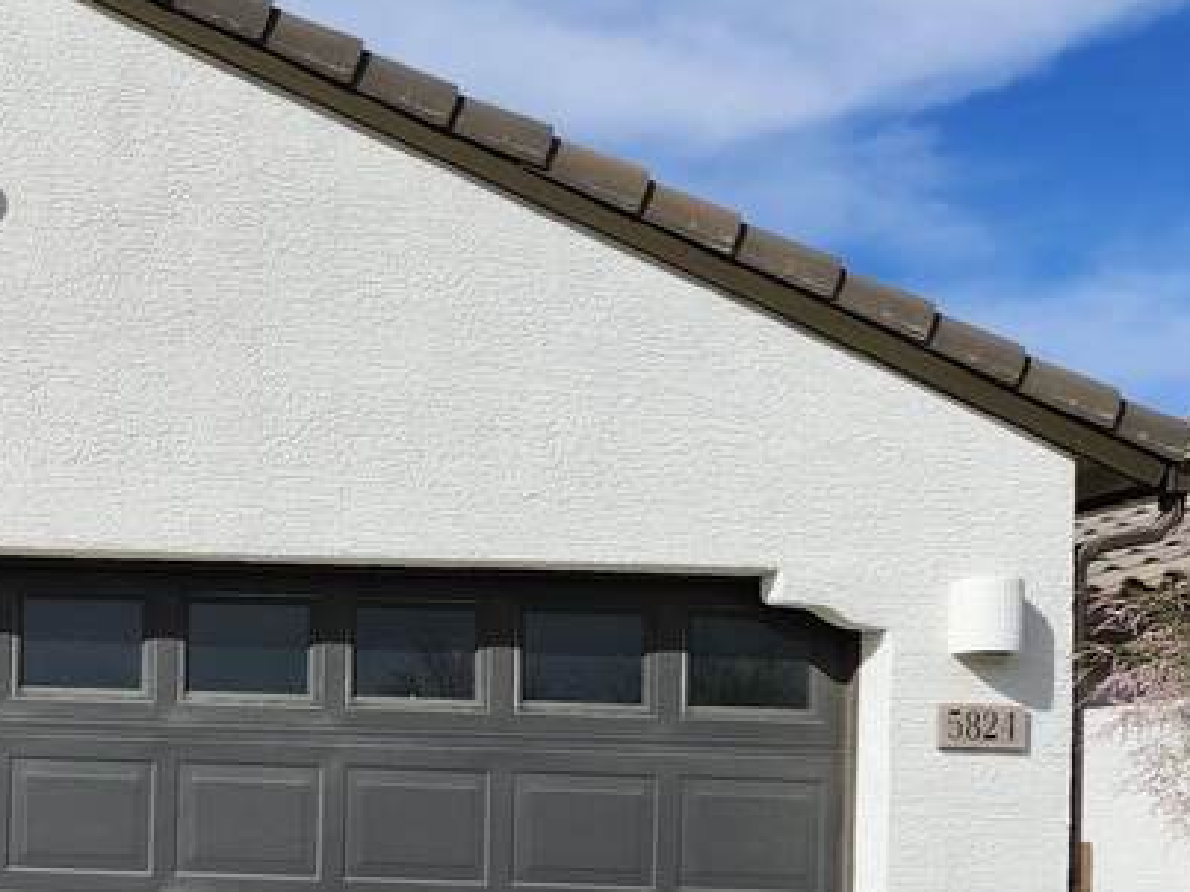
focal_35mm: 73
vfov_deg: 19.7
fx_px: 2509
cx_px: -493
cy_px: 842
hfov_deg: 22.7
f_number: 1.8
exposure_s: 1/2874
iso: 25
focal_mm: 5.54
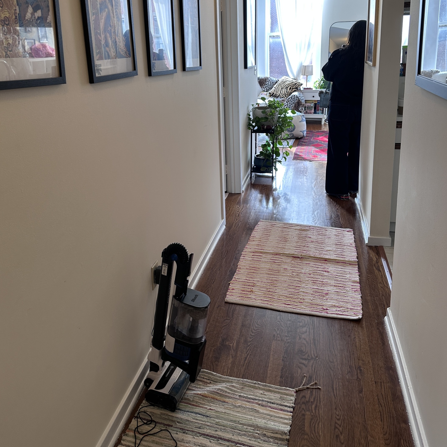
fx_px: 424
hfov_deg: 55.6
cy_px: 152
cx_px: 220
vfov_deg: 54.6
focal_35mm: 29
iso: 80
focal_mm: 6.86
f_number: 1.78
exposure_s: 1/120
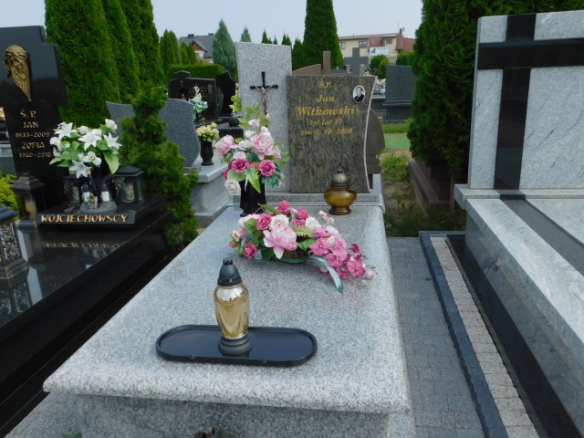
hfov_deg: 63.4
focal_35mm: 28
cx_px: 292
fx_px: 472
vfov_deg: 49.7
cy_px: 219
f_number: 3.2
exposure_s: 1/1000
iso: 125
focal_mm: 4.9
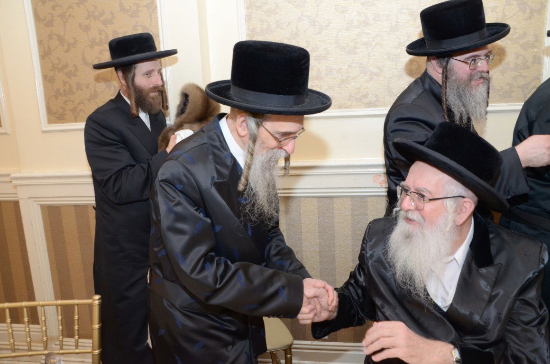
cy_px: 182
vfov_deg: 41.5
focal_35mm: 32
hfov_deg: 59.6
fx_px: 480
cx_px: 275
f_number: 5.6
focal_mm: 21
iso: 800
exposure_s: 1/125
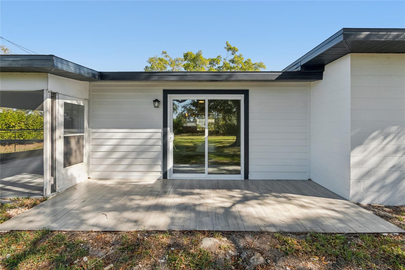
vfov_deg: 77.3
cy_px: 135
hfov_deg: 100.4
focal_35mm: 15
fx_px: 169
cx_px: 202
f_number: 7.1
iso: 640
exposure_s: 1/500
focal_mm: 10
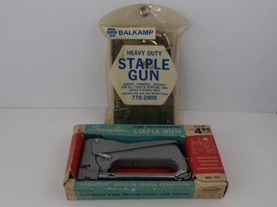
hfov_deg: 50.2
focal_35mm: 37
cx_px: 138
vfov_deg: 38.6
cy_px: 104
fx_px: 296
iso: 125
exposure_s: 1/160
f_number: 4.7
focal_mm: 6.64
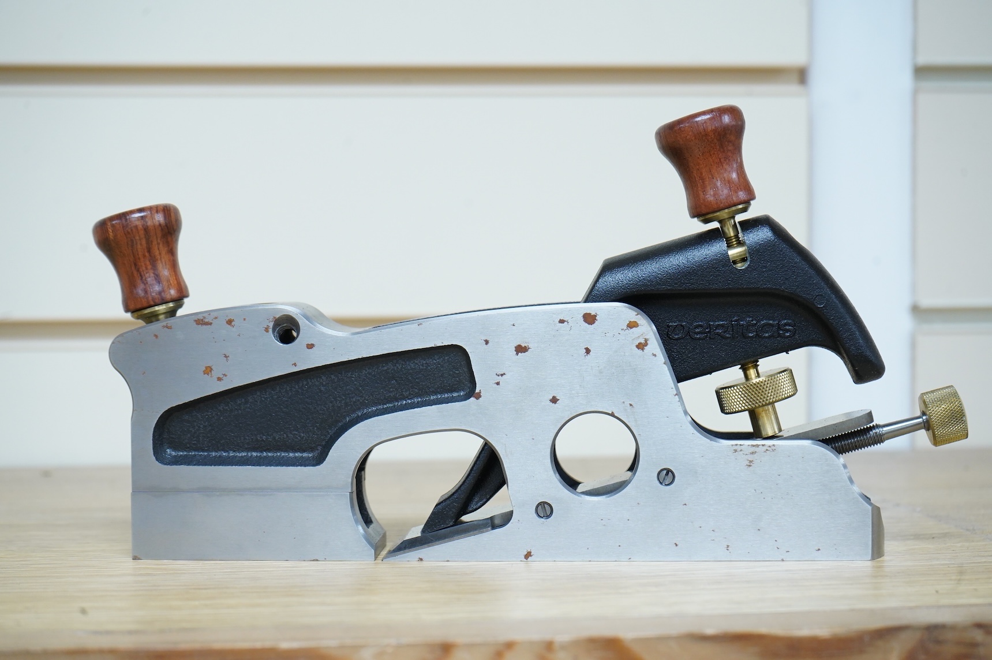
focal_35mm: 70
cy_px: 330
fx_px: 1927
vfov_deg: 19.4
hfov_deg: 28.9
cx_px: 496
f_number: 9
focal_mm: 70
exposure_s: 1/80
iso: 2500
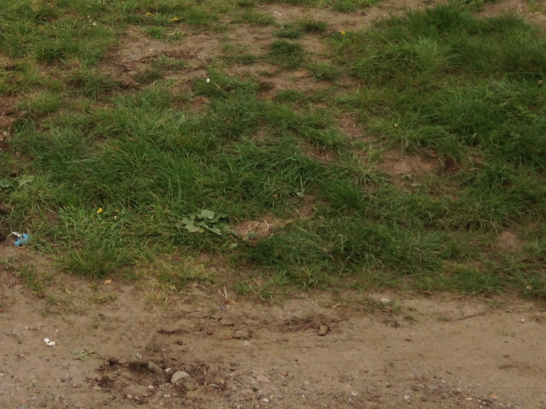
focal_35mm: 82
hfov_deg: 23.2
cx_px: 44
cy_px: -56
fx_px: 1293
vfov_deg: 17.3
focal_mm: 4.12
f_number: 2.4
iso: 50
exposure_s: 1/502
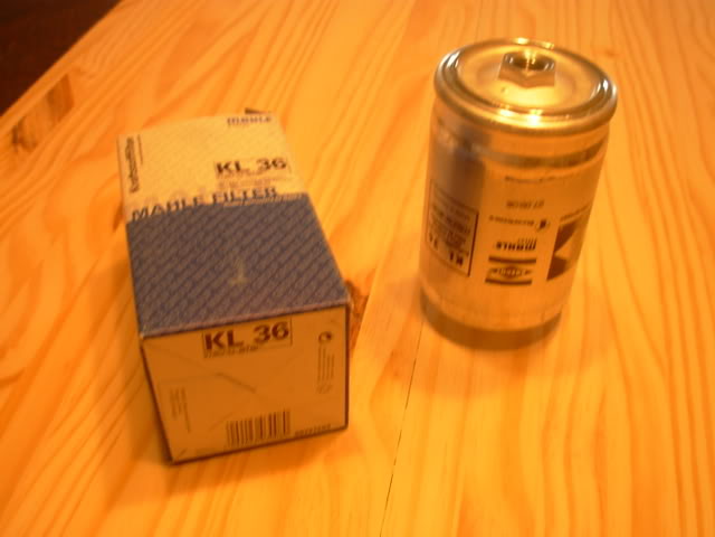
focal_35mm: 38
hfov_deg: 49.0
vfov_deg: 37.7
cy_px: 268
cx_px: 358
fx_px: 785
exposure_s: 1/10.1
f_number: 2.9
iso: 50
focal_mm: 6.3
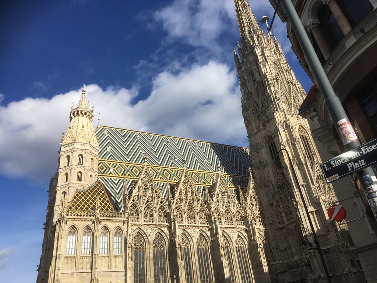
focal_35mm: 29
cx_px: 188
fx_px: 316
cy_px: 142
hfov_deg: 61.7
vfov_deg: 48.2
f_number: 2.2
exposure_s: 1/2137
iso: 25
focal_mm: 4.15
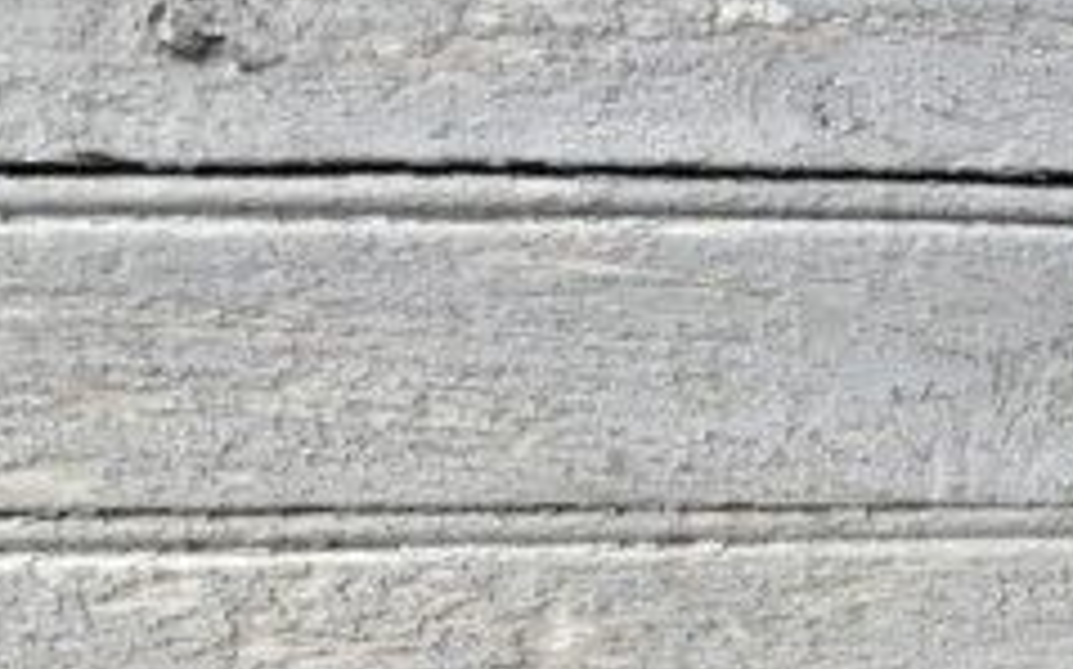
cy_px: 1131
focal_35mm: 110
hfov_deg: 17.7
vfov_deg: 11.2
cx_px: 1419
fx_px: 3214
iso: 32
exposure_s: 1/100
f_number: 2.4
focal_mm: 3.3
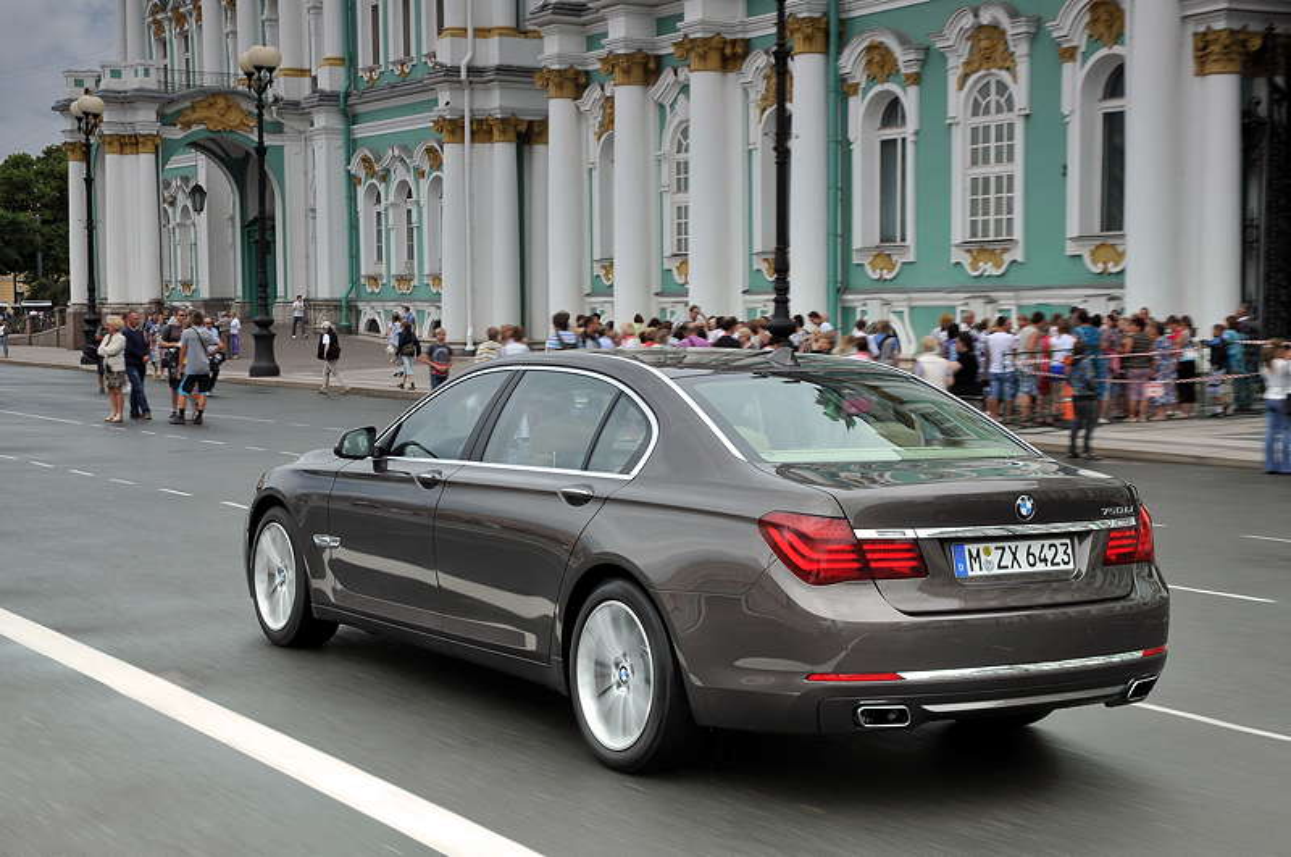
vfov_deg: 23.7
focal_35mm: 57
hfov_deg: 35.1
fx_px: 2041
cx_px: 646
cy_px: 428
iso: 200
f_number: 13
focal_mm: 38
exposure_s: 1/30
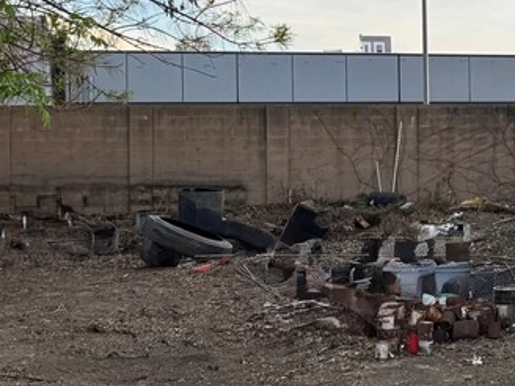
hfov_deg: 23.1
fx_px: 1116
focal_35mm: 75
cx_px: 667
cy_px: 137
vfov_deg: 19.6
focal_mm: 6.76
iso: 80
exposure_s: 1/1042
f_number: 1.78
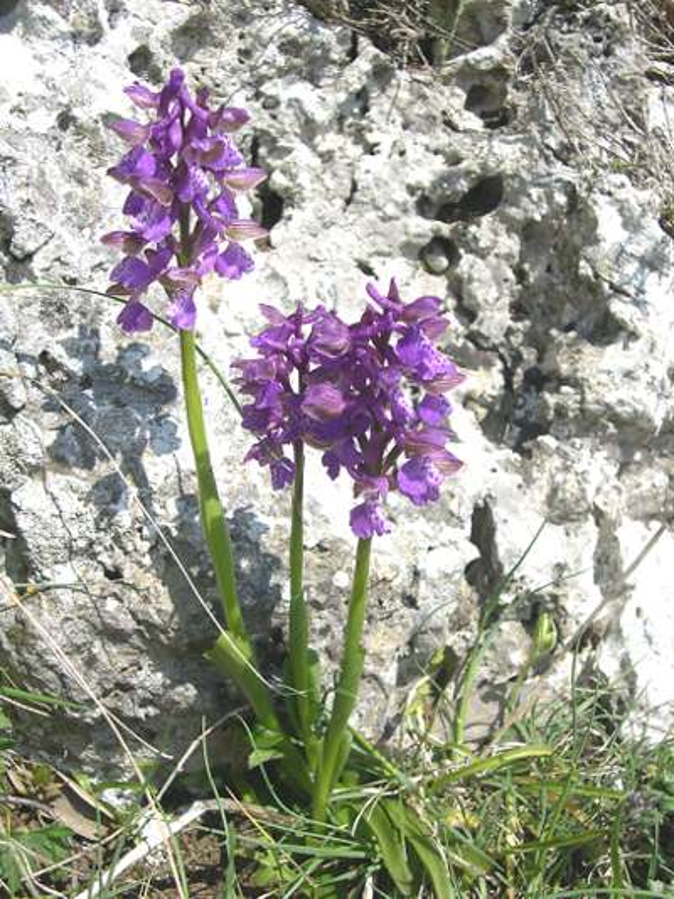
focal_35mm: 38
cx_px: 337
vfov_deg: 49.0
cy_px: 450
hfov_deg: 37.7
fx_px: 986
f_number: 7.6
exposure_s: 1/228
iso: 100
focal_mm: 8
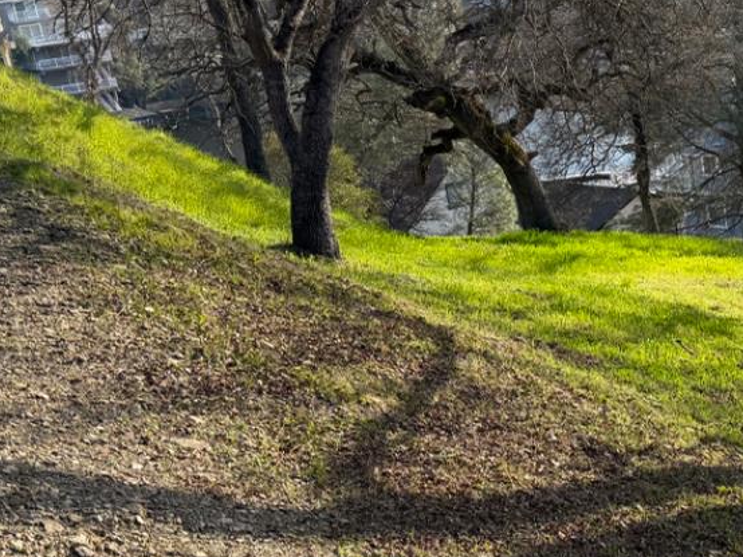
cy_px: 340
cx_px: 787
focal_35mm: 65
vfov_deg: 22.5
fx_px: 1395
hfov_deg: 27.6
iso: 100
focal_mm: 6.76
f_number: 1.78
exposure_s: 1/1812
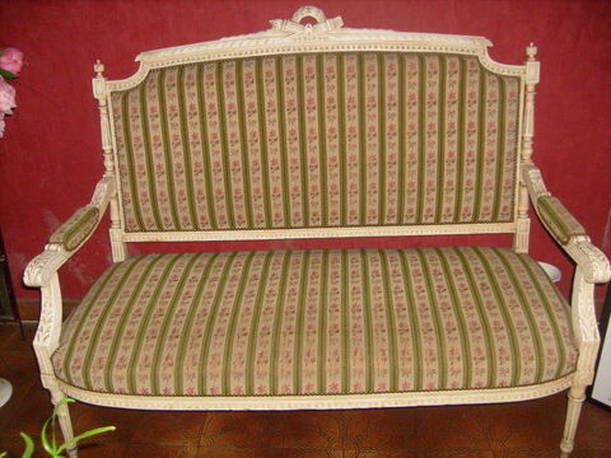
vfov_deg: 40.7
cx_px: 306
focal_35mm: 35
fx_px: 618
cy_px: 229
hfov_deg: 52.6
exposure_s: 1/45
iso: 100
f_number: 2.8
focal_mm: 5.8
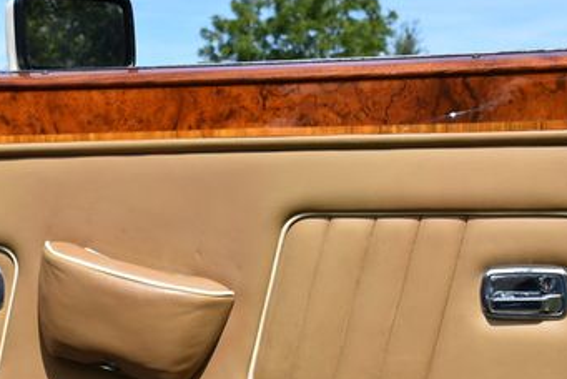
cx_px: 178
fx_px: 1419
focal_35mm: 90
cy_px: 303
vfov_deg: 15.1
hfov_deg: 22.5
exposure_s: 1/500
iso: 180
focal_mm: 32
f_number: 8
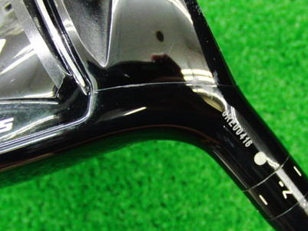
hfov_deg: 32.2
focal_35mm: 59
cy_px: 127
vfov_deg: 24.8
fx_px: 525
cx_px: 220
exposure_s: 1/15
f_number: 3.6
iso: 400
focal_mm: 6.42
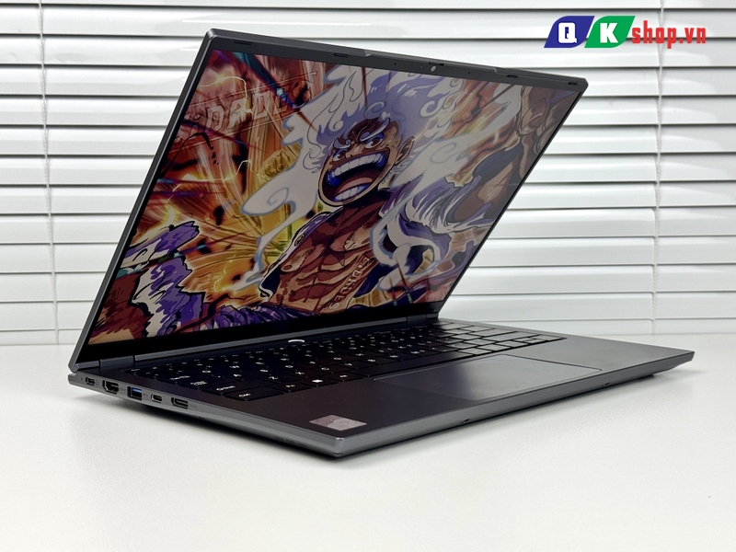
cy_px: 276
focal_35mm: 48
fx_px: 1021
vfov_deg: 30.3
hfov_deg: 39.7
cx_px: 368
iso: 64
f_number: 1.78
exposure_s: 1/267
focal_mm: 6.76
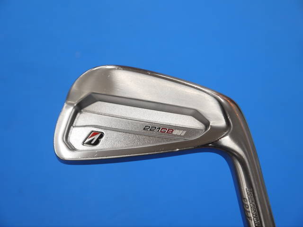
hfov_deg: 31.2
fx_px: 543
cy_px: 114
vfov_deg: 23.7
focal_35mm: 62
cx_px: 152
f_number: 5
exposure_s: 1/80
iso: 160
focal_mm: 31
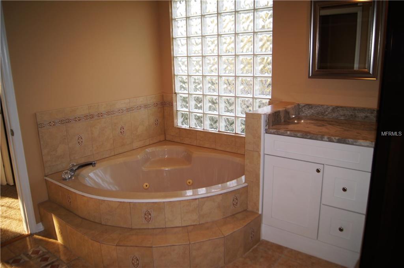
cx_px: 202
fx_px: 437
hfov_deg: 49.6
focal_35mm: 39
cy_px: 134
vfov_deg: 34.1
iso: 160
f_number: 4.5
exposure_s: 1/160
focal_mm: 26
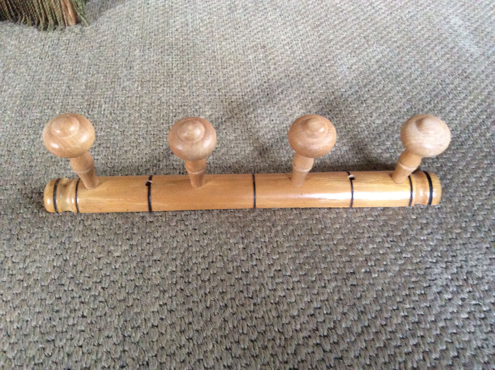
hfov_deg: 56.9
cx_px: 248
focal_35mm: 32
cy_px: 185
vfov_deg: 44.1
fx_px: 457
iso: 320
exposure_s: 1/17
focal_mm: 3.3
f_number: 2.4
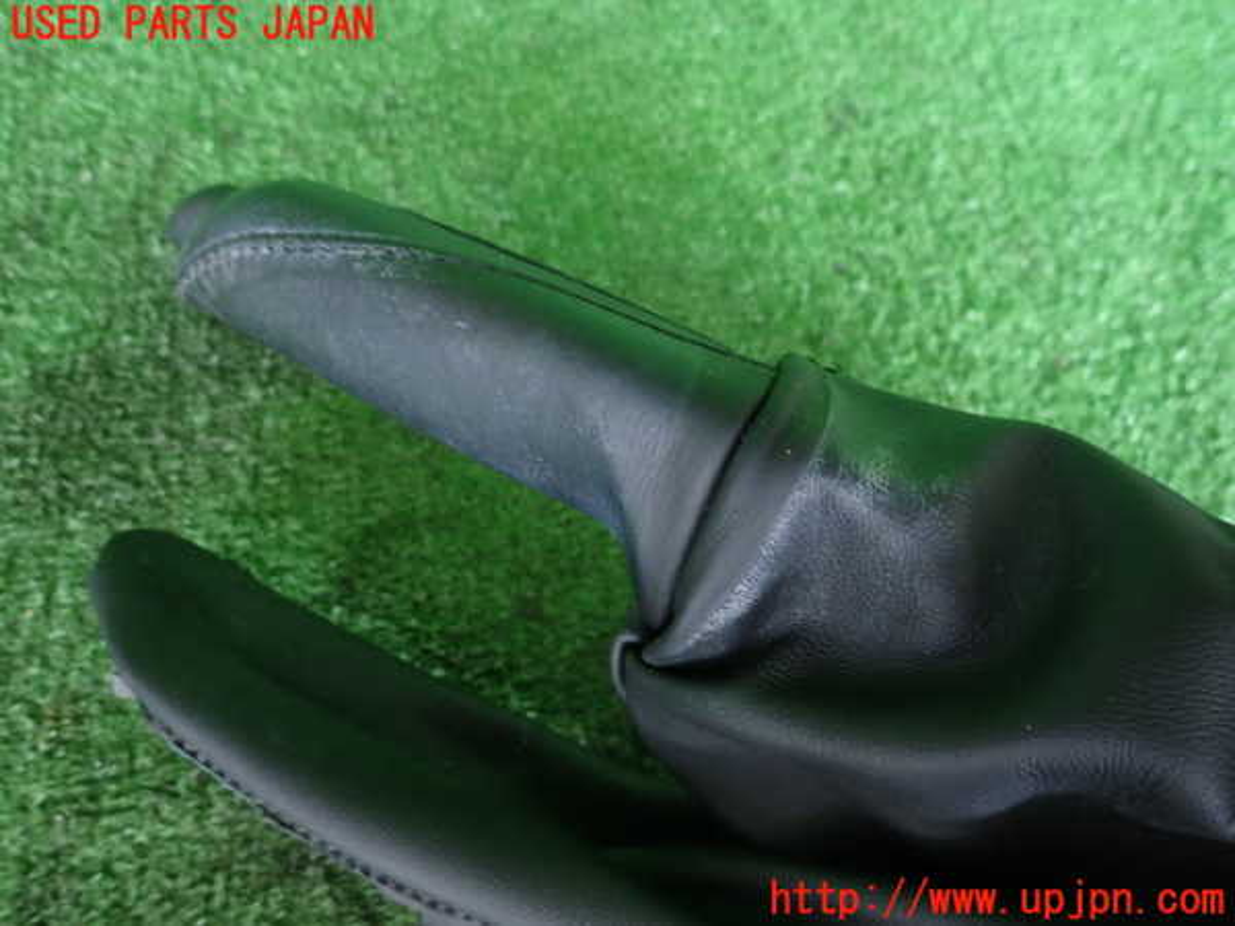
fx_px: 892
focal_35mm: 25
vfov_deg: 54.9
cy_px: 463
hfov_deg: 69.4
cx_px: 618
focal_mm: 4.5
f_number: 2
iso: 200
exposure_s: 1/50
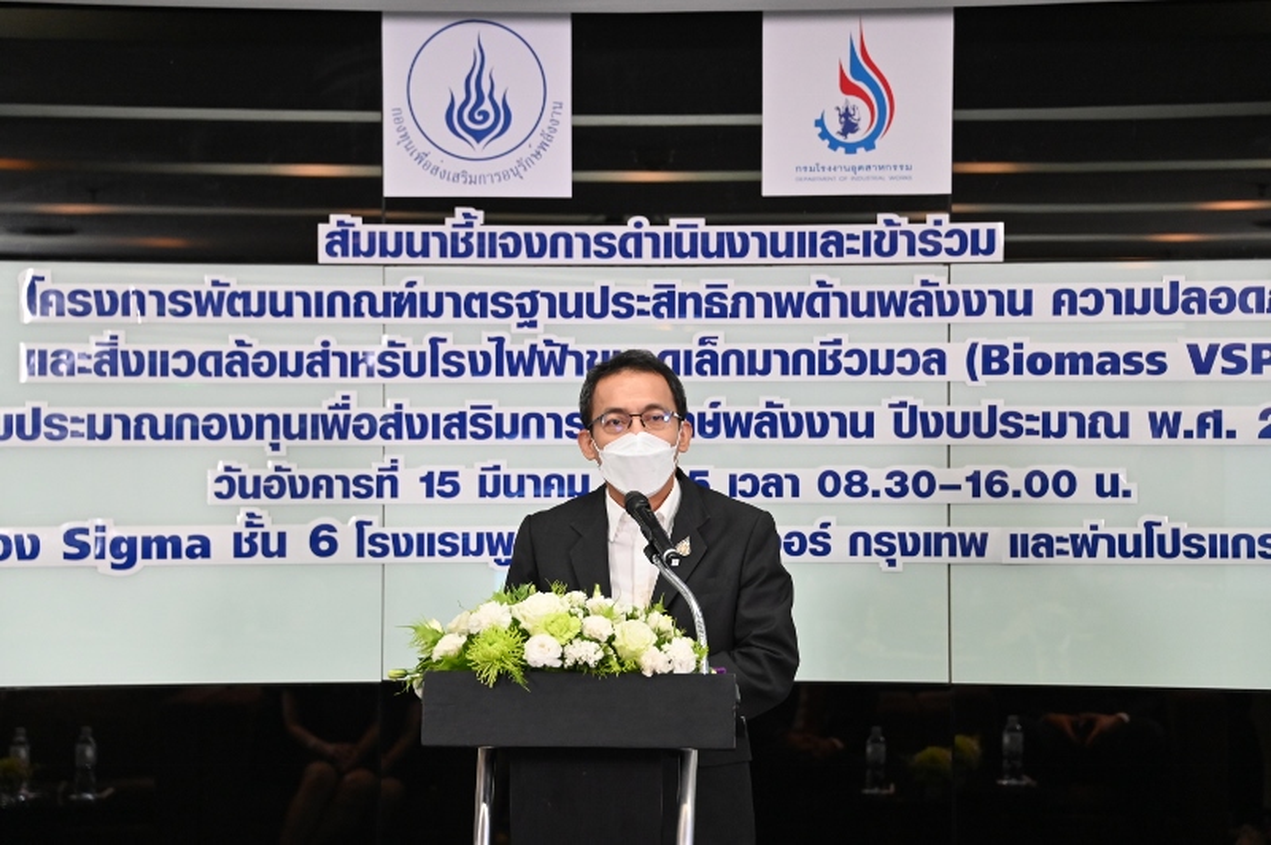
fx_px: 3528
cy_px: 422
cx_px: 636
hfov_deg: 20.4
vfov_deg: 13.7
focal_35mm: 100
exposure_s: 1/100
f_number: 5.3
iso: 4000
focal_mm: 100
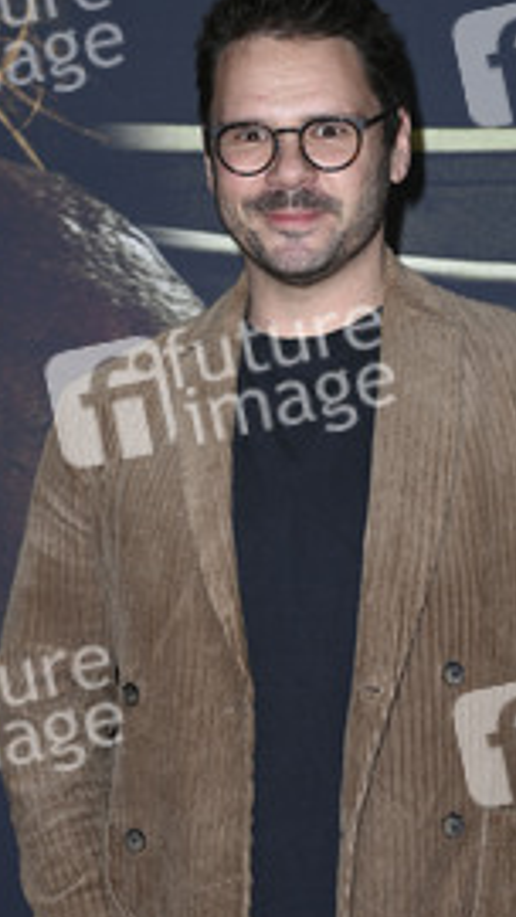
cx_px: 319
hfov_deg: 7.8
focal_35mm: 155
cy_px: 557
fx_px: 3768
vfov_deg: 13.9
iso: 400
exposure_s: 1/200
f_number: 5.6
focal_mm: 100
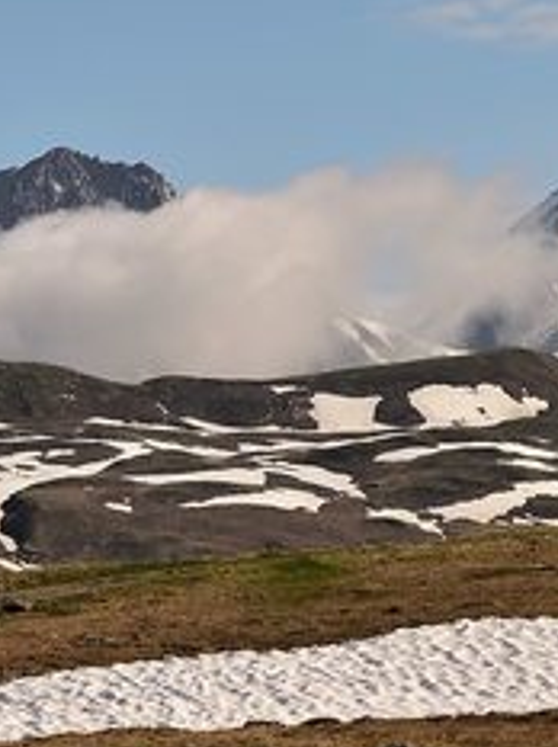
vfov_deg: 5.3
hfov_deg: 4.0
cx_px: 686
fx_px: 8017
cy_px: 305
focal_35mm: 372
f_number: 8
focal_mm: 150
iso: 1000
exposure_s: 1/5000
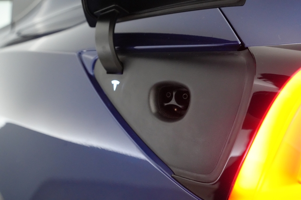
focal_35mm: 24
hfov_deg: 73.8
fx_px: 201
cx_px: 150
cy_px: 100
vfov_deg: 53.1
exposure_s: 1/160
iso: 10000
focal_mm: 24
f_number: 4
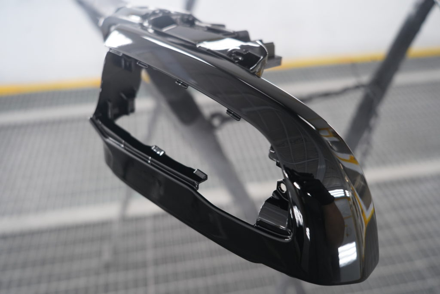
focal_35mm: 33
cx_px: 220
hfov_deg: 57.2
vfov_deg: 40.0
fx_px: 403
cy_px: 147
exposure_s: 1/60
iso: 2500
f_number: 4.5
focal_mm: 33
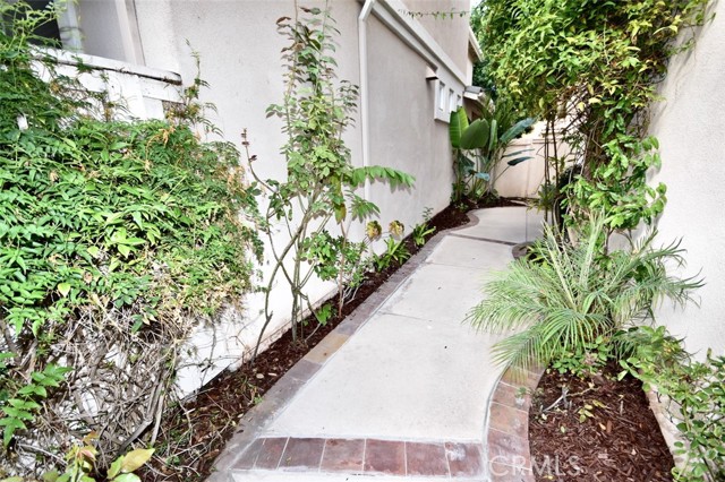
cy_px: 241
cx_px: 362
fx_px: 302
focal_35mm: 15
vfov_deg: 77.3
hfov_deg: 100.4
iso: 400
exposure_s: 1/250
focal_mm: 10
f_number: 5
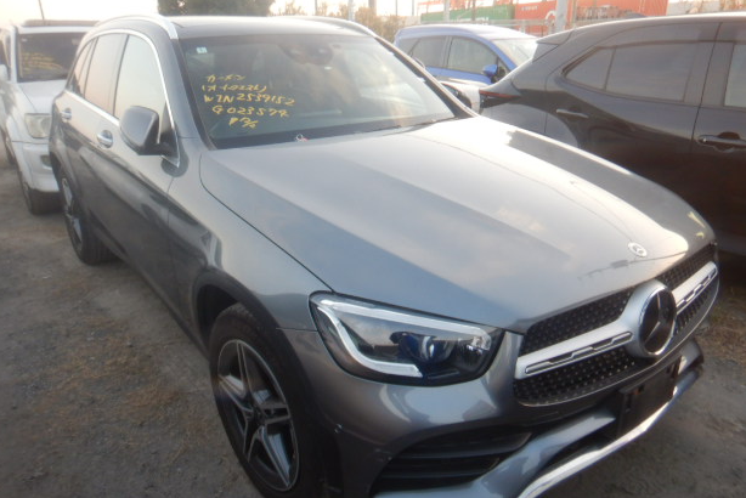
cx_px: 363
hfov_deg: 69.4
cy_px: 268
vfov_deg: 49.6
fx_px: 539
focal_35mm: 26
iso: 220
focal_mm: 4.3
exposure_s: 1/30
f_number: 2.8
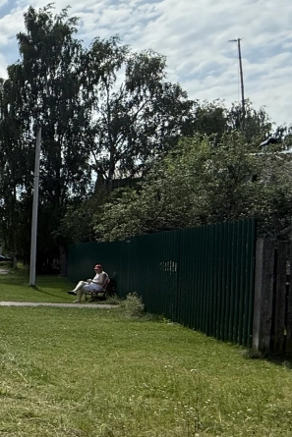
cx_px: -223
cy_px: 286
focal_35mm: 41
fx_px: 498
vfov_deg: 46.7
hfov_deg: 21.8
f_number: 2.2
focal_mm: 2.22
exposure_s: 1/2506
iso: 64
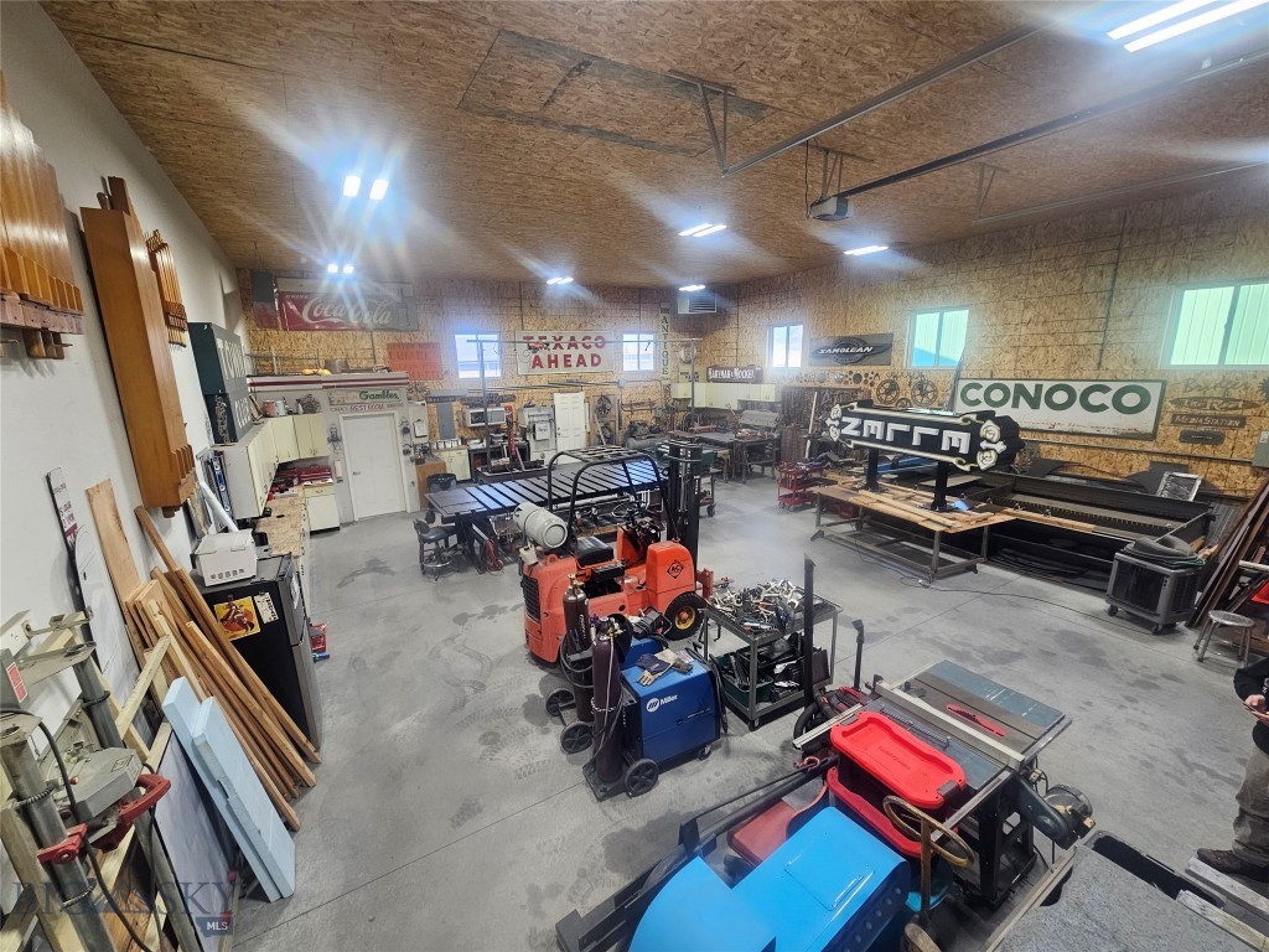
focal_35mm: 13
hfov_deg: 106.2
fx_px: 477
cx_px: 634
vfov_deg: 89.9
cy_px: 476
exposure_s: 1/60
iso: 100
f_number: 2.2
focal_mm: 2.2
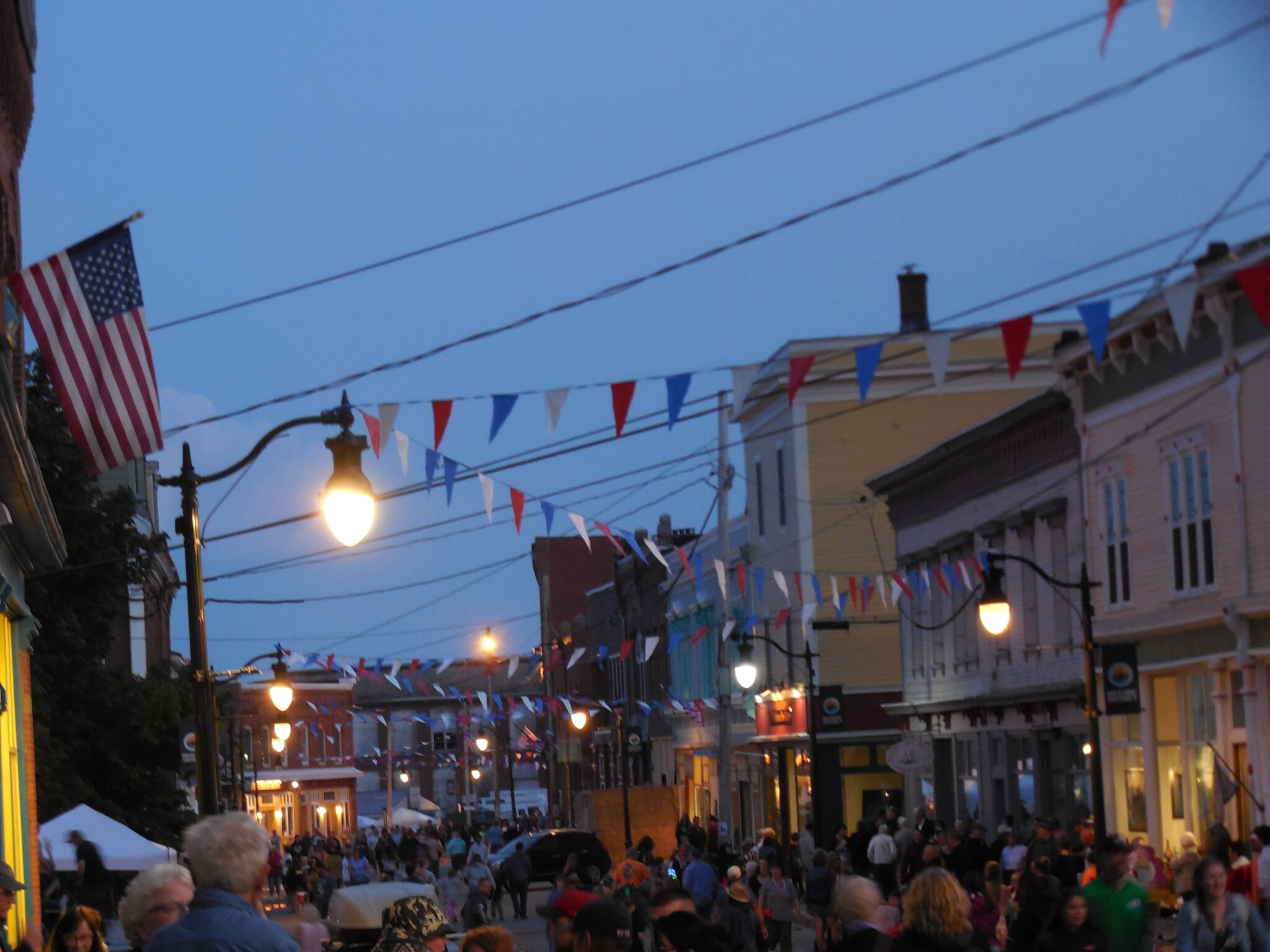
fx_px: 3265
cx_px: 635
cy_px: 476
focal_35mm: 89
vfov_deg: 16.6
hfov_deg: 22.0
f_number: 4.6
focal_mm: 16
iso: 400
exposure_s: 1/6
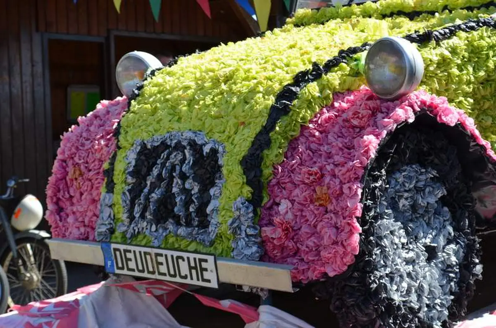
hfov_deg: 24.7
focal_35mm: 82
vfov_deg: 16.5
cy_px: 164
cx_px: 248
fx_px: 1134
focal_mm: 55
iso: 200
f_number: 8
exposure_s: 1/250
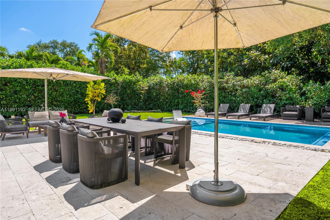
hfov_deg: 81.2
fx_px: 193
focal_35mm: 21
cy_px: 110
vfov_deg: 59.5
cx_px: 165
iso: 100
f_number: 8
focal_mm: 21
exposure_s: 1/250
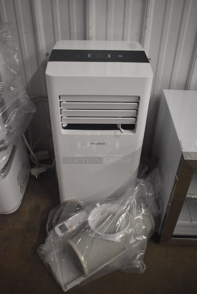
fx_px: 258
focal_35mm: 32
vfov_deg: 59.5
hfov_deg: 41.8
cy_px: 147
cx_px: 98
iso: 1800
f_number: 3.8
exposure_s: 1/125
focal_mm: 21
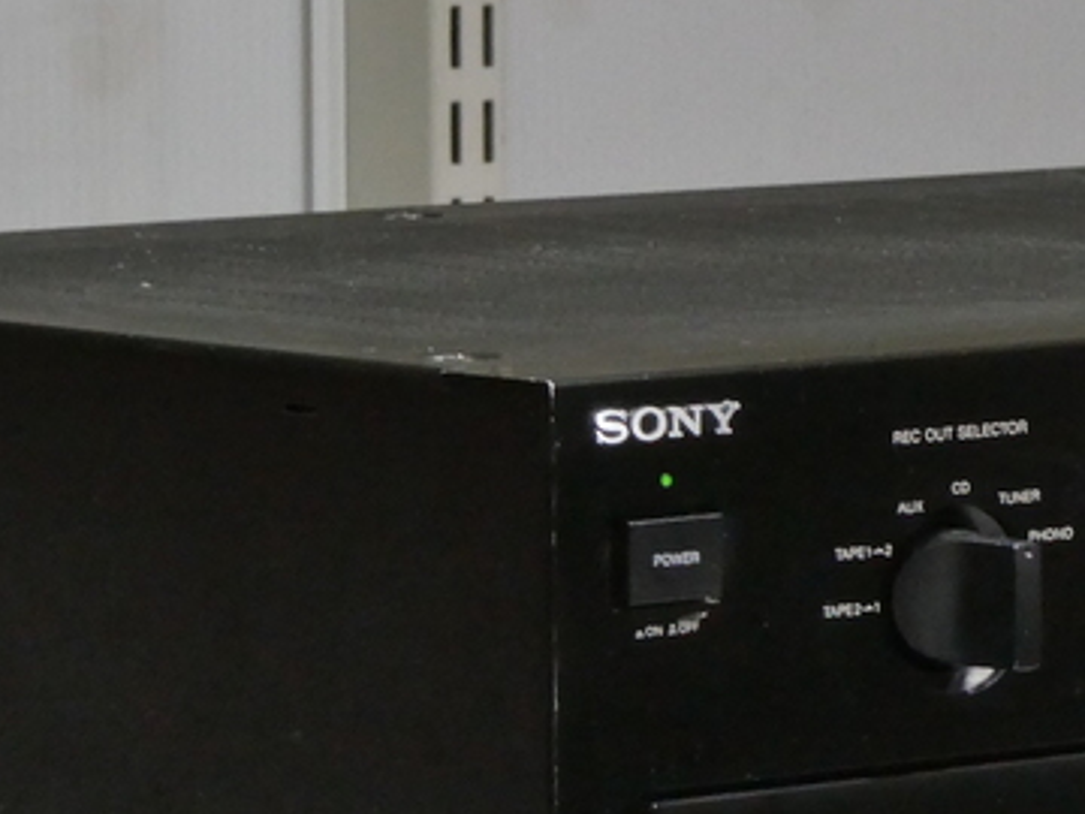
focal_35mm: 331
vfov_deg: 4.5
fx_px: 10375
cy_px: 669
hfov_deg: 6.0
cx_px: 844
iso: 400
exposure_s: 1/8
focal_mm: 22.3
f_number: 5.6
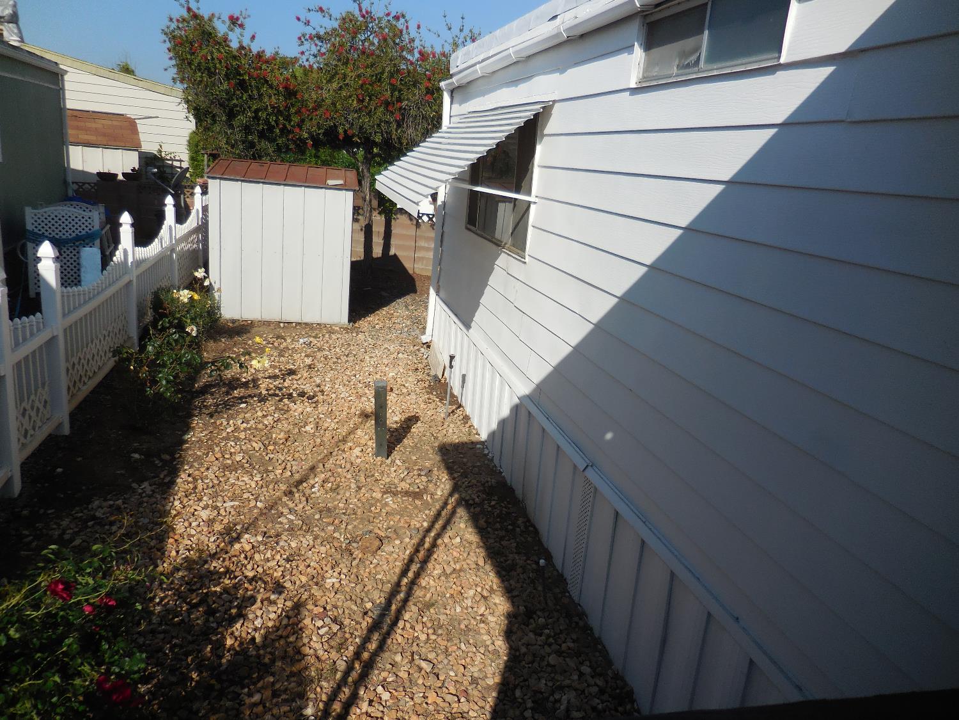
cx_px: 480
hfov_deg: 69.4
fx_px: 693
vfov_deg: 54.9
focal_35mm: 25
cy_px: 360
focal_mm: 4.5
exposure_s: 1/640
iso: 125
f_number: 6.6
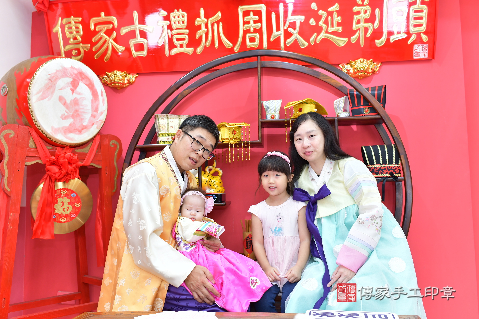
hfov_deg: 54.4
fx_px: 466
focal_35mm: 35
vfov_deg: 37.9
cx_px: 240
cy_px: 160
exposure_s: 1/200
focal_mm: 35
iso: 800
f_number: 4.5
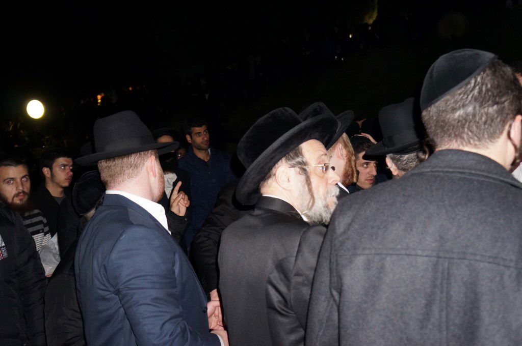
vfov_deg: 36.8
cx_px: 261
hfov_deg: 53.2
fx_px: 521
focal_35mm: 36
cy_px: 173
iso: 1000
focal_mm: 24
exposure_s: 1/60
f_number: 4
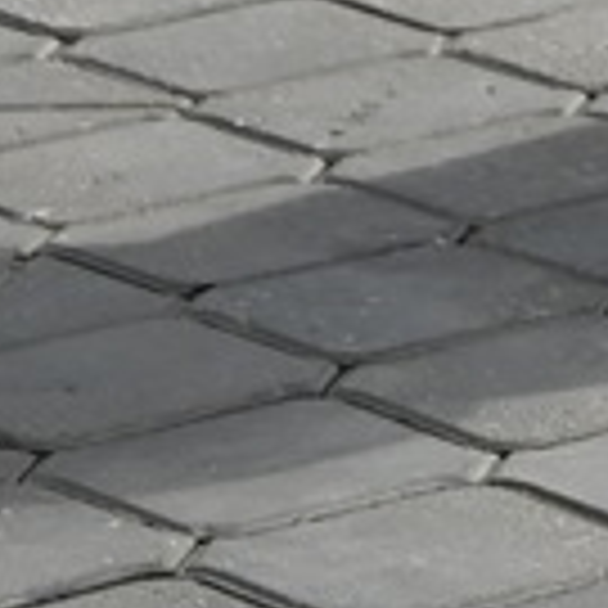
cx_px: 2144
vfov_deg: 3.5
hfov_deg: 3.5
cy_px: -1617
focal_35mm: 477
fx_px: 9479
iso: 125
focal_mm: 50
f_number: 2.8
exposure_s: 1/2500
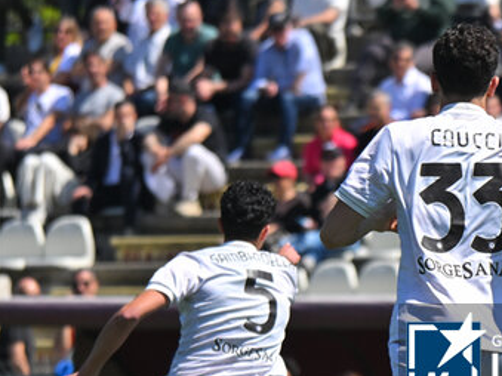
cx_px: 543
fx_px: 11380
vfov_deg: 1.9
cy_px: 343
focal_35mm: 785
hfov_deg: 2.5
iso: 320
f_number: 6
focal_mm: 270
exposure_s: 1/2000
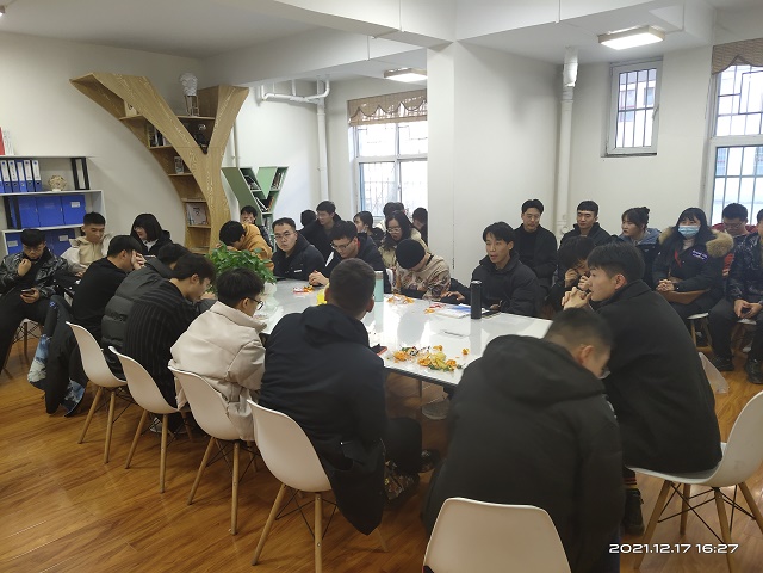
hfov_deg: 60.0
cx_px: 382
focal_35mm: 30
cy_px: 286
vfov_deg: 46.8
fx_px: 661
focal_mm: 4.35
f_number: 1.79
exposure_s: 1/50
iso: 171
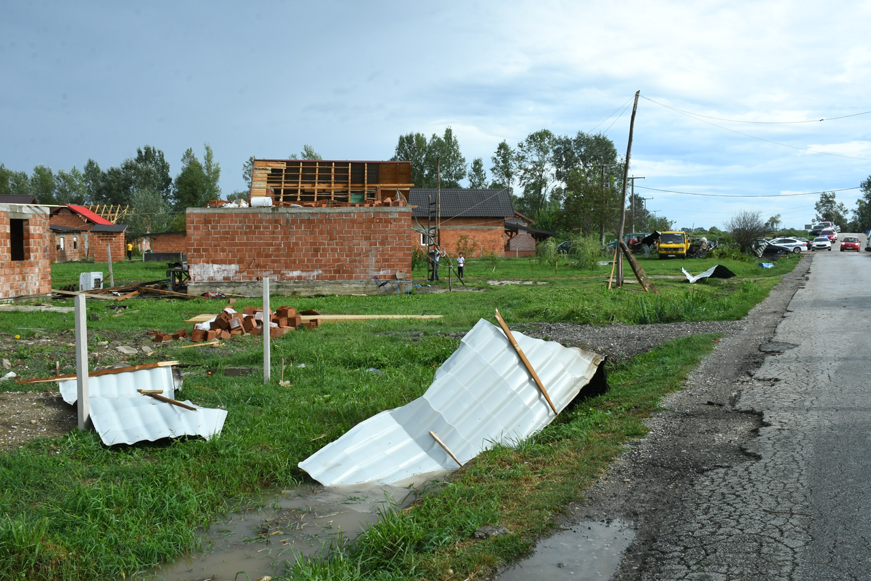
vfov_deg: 34.2
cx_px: 436
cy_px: 290
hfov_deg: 49.6
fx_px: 943
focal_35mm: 39
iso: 800
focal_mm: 26
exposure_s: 1/250
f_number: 16
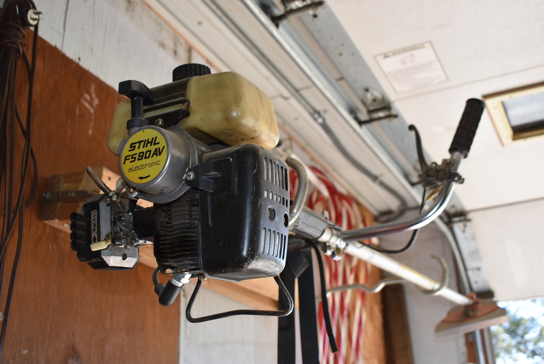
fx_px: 658
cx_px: 272
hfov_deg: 44.9
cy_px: 182
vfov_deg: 30.9
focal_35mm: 44
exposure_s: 1/200
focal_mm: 29
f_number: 5
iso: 320
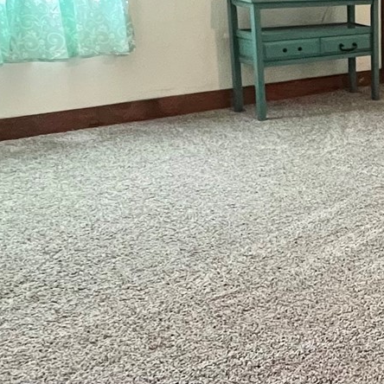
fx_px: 665
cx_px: 606
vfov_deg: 32.1
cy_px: 145
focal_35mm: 53
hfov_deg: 23.9
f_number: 1.8
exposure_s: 1/60
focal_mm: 1.57
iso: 640
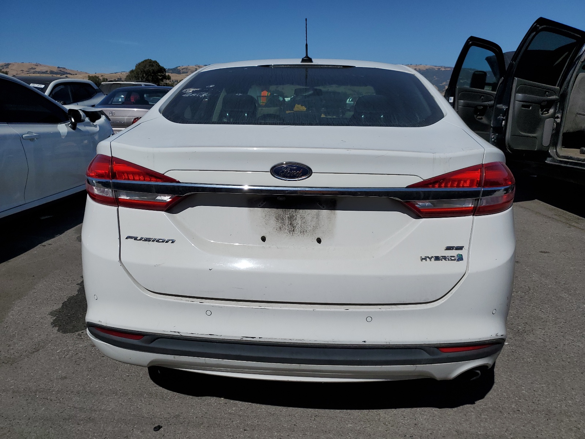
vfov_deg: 53.1
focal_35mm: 26
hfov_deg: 67.3
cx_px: 292
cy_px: 220
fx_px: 439
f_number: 1.5
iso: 50
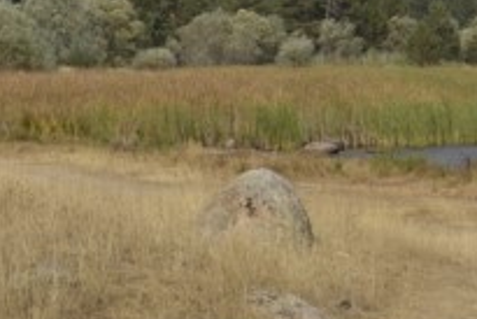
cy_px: -276
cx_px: 1038
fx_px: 3315
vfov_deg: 5.4
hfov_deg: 7.8
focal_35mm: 250
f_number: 8
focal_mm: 50
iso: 125
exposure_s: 1/500
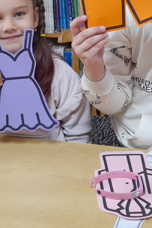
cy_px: 39
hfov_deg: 21.2
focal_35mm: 64
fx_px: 405
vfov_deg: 30.5
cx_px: 52
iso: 250
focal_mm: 4.6
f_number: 2
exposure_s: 1/50
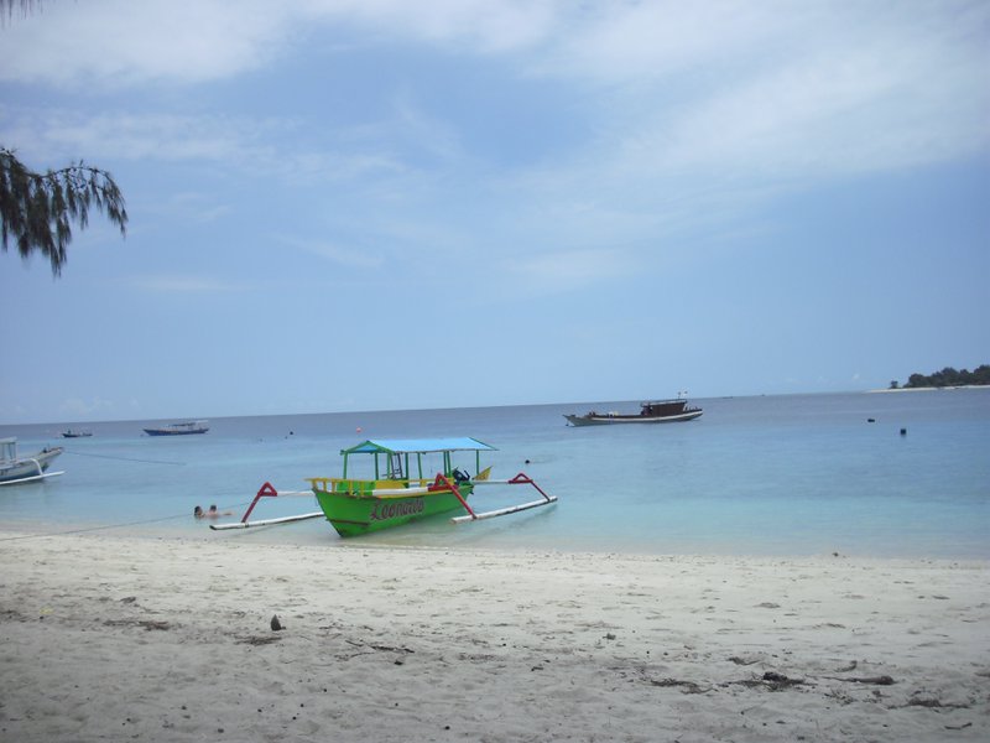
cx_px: 495
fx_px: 1087
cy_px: 372
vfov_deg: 37.7
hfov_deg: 49.0
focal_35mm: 38
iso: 100
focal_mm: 6.2
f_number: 8
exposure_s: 1/400
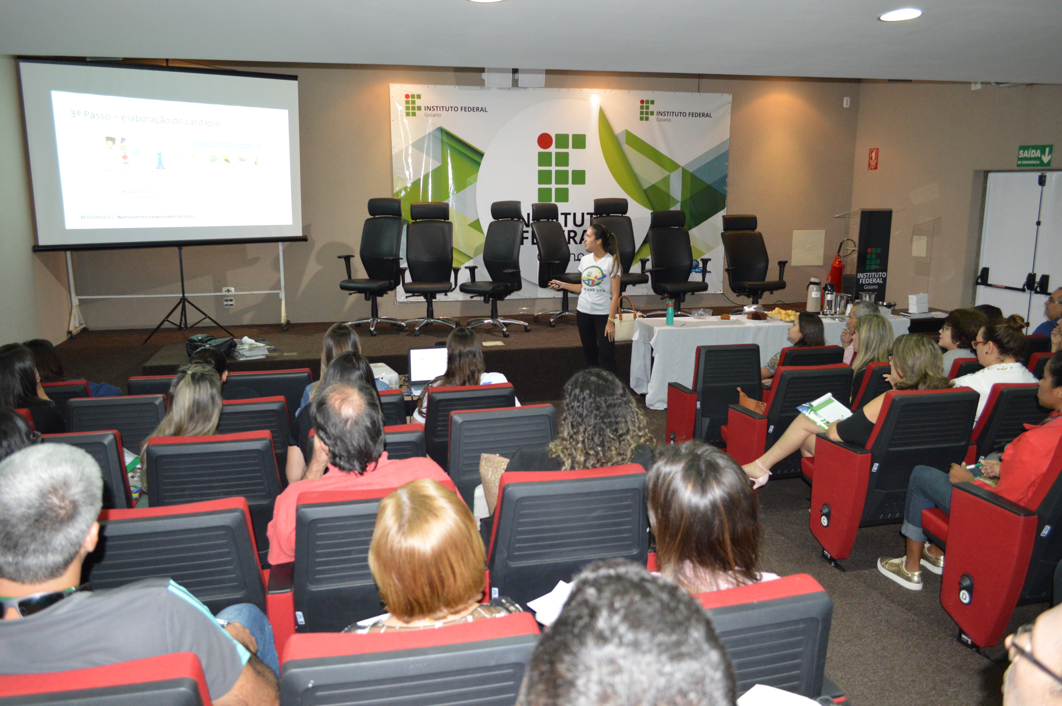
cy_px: 353
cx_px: 531
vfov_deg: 47.8
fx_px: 796
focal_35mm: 27
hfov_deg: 67.4
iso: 1600
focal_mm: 18
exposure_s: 1/60
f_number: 3.5
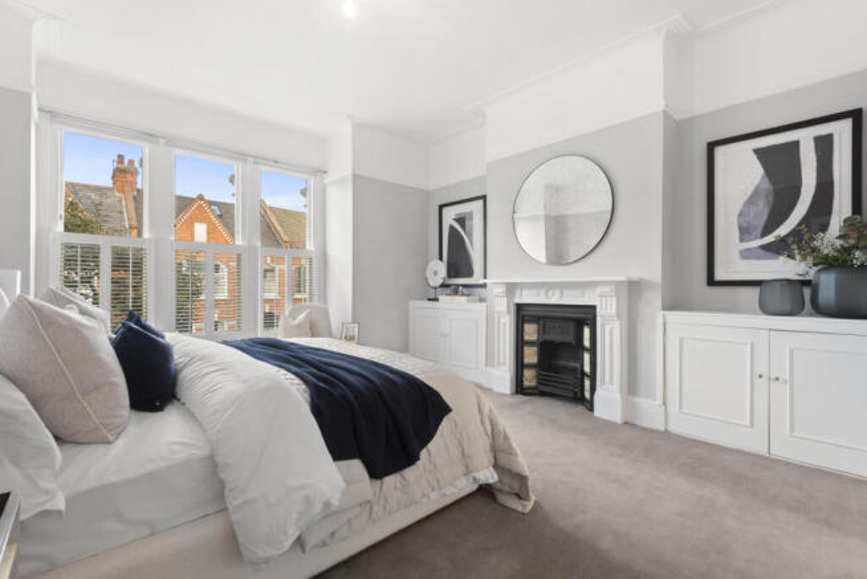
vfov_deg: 73.8
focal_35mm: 16
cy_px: 290
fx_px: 386
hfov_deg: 96.7
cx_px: 434
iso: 180
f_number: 10
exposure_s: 1.3
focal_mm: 16
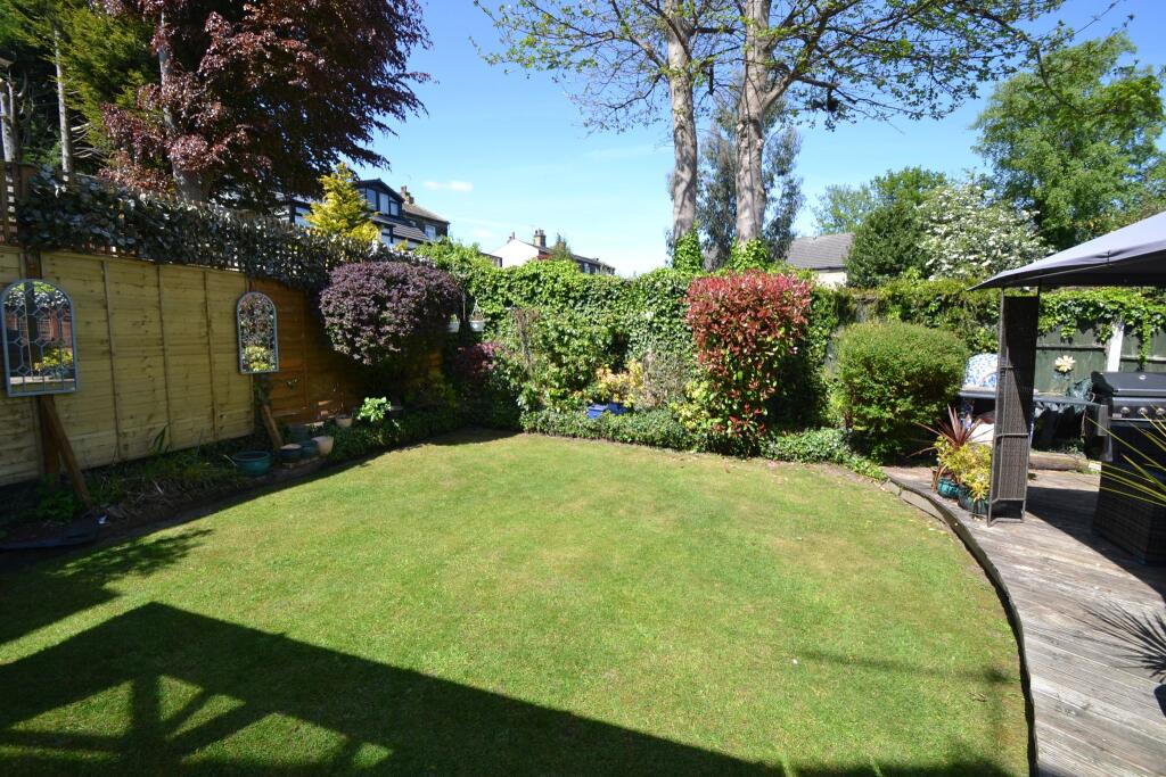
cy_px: 388
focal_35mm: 15
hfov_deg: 100.4
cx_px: 583
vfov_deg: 77.3
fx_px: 486
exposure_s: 1/160
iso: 100
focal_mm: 10
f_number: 6.3
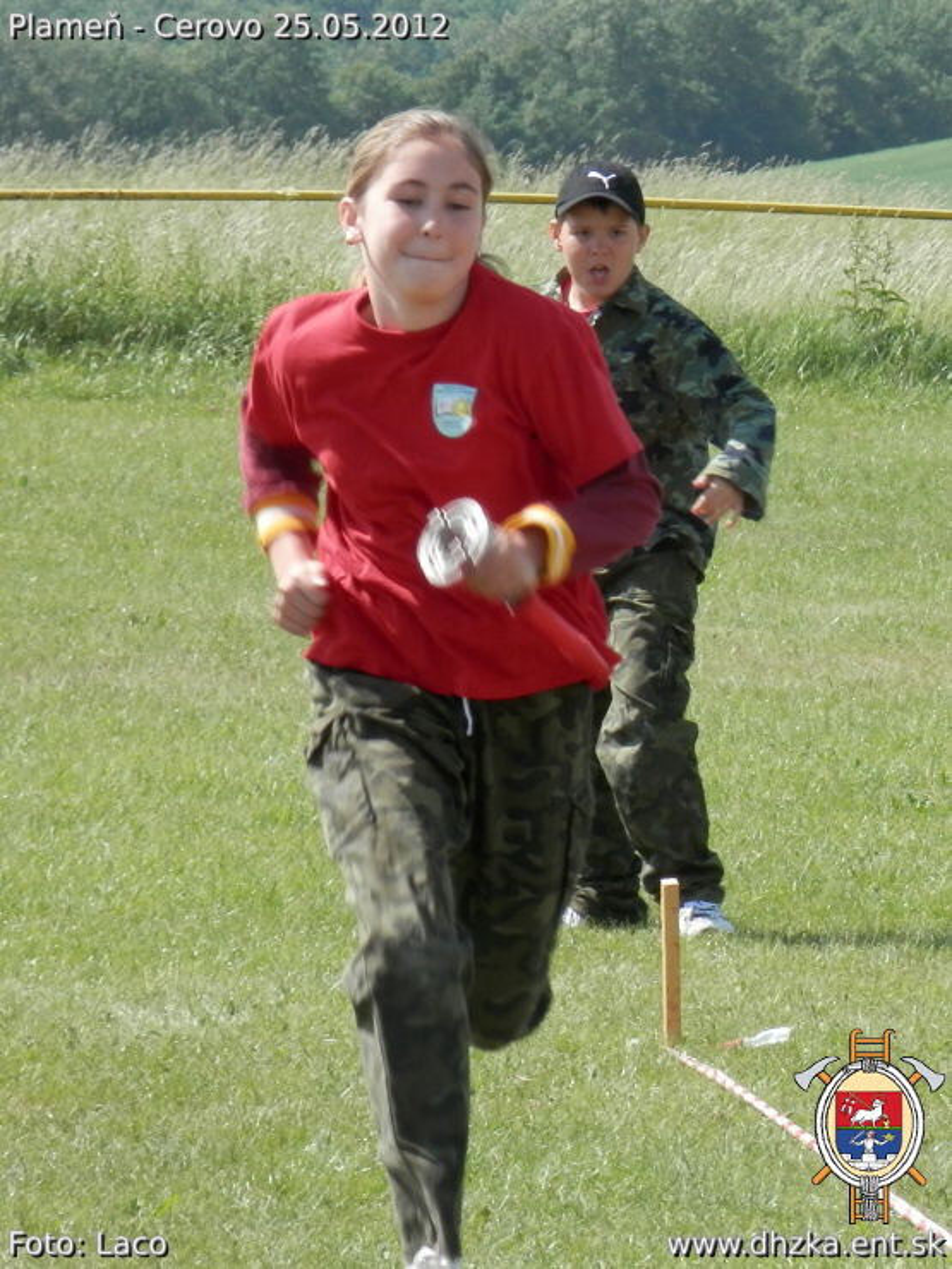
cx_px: 476
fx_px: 9094
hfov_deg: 6.0
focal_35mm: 248
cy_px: 634
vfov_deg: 8.0
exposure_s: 1/200
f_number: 6.2
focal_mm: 44.4
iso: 80
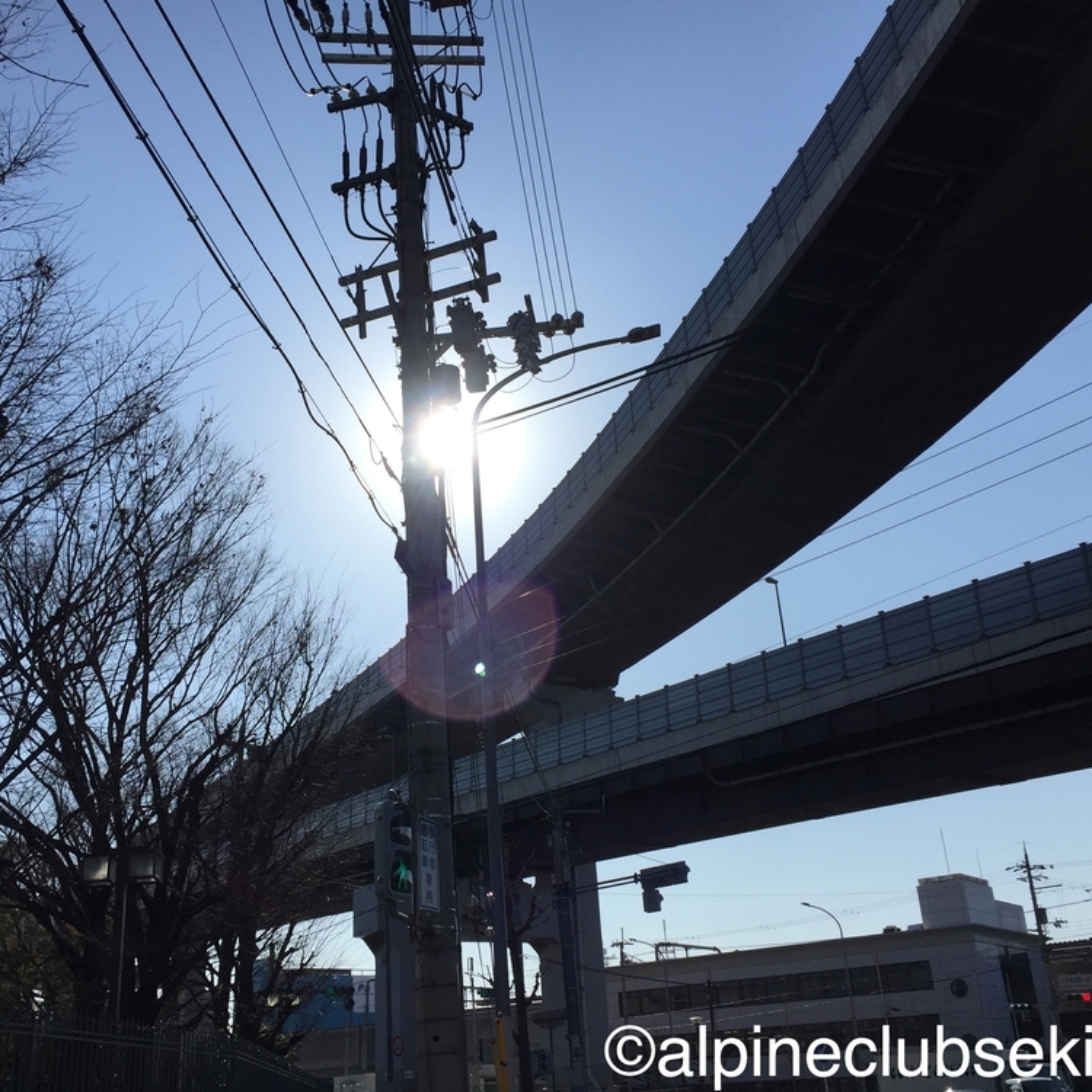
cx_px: 478
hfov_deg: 47.1
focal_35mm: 35
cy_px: 545
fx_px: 1249
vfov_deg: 47.2
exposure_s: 1/4950
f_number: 2.2
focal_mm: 4.15
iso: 32
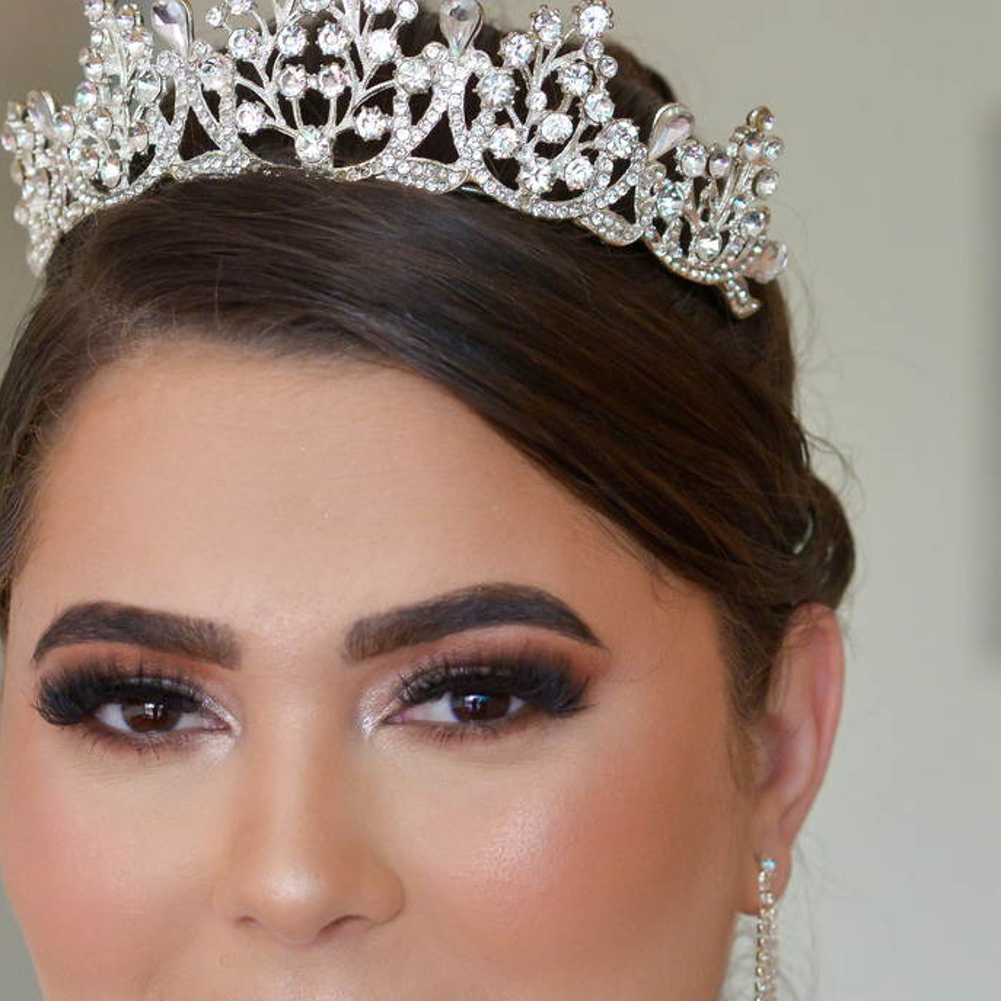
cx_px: 274
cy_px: 1144
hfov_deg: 9.2
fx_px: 6183
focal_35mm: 189
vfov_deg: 9.2
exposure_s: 1/250
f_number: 5
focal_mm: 85
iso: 2200
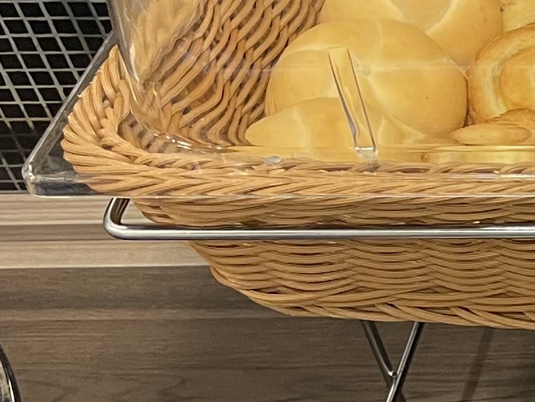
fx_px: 1917
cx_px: 1196
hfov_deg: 12.9
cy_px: 223
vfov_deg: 12.0
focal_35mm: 124
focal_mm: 5.1
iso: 125
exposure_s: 1/50
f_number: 1.6
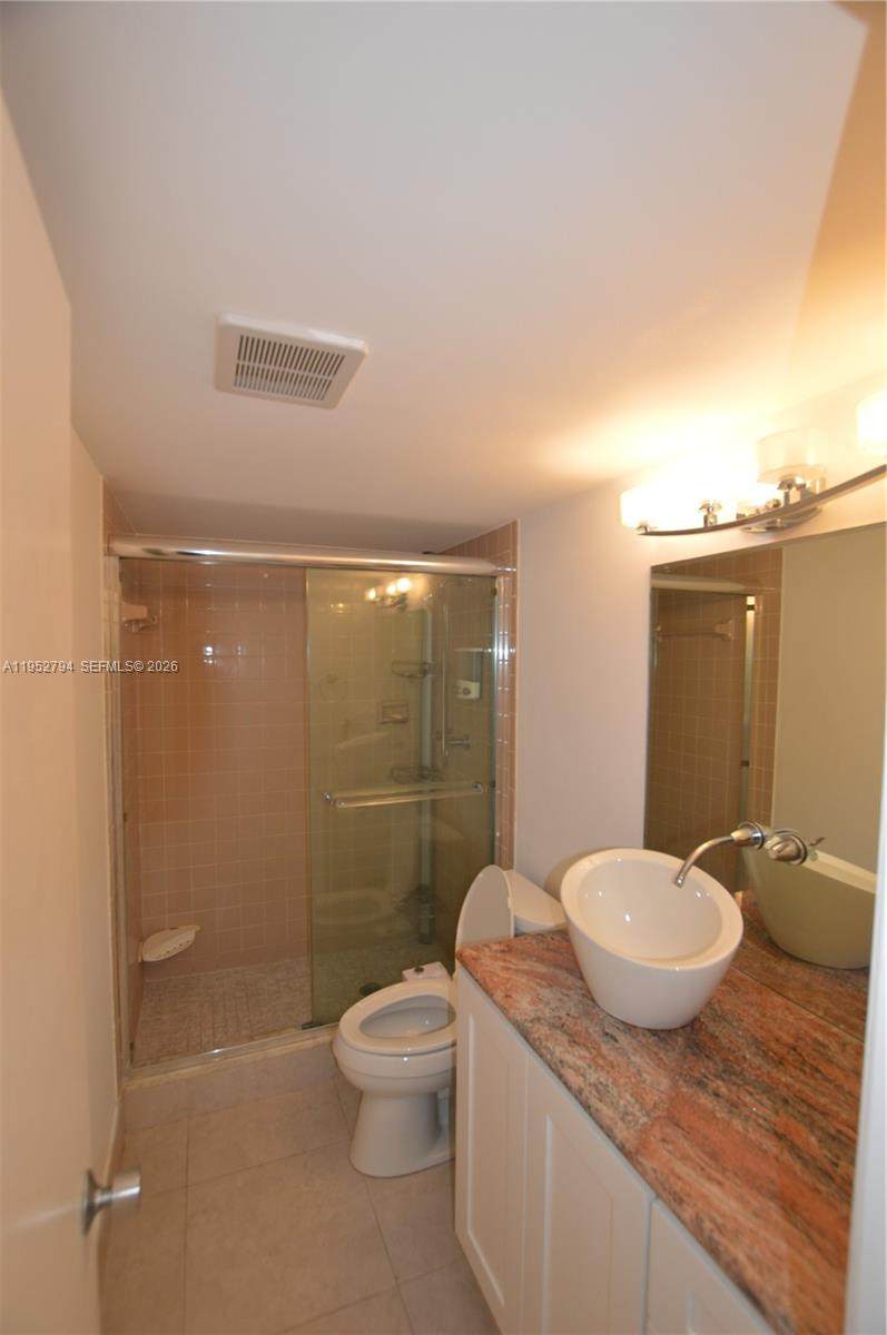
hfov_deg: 77.2
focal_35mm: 15
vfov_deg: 100.5
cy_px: 668
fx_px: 556
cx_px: 444
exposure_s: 1/80
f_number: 4
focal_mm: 10
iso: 400
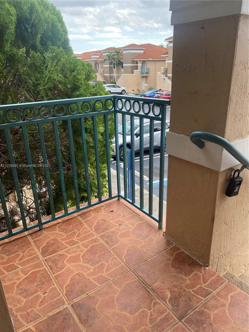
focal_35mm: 26
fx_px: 249
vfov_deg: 67.3
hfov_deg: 53.1
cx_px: 124
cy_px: 166
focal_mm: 4.25
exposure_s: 1/414
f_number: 1.8
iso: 32
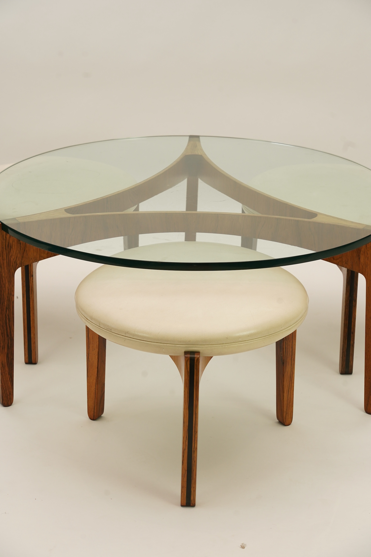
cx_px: 186
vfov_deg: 24.2
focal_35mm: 84
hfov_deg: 16.3
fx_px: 1298
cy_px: 278
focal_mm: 84
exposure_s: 1/125
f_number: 8
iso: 800
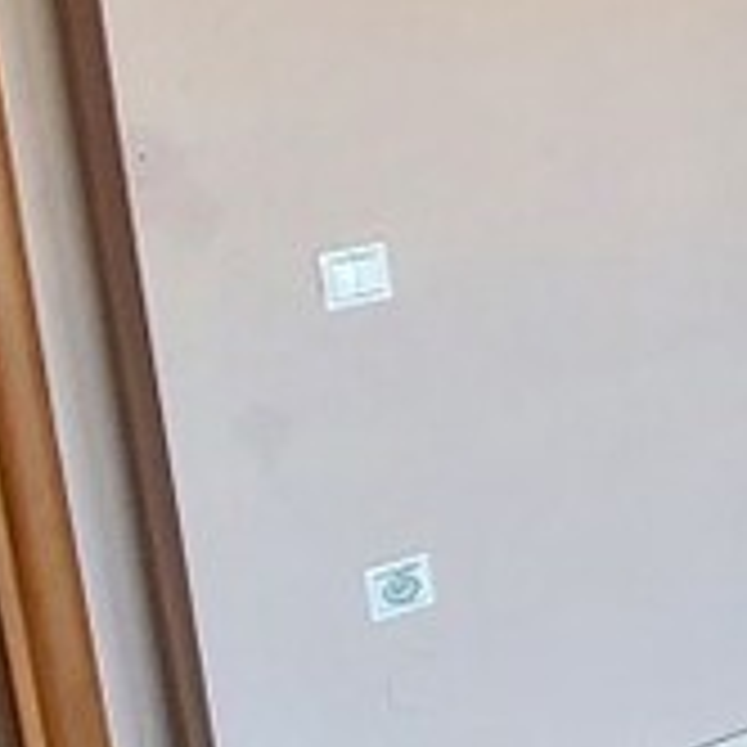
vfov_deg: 24.1
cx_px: 1624
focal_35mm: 71
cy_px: 207
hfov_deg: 16.3
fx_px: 1733
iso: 200
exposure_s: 1/50
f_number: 2.2
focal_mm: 1.74
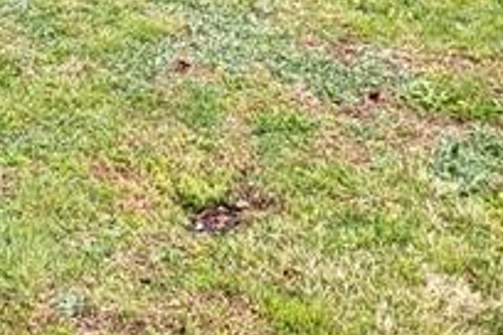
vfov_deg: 16.3
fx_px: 1020
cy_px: -229
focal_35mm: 73
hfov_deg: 26.9
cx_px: 69
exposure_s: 1/129
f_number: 2.2
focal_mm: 2.22
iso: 80
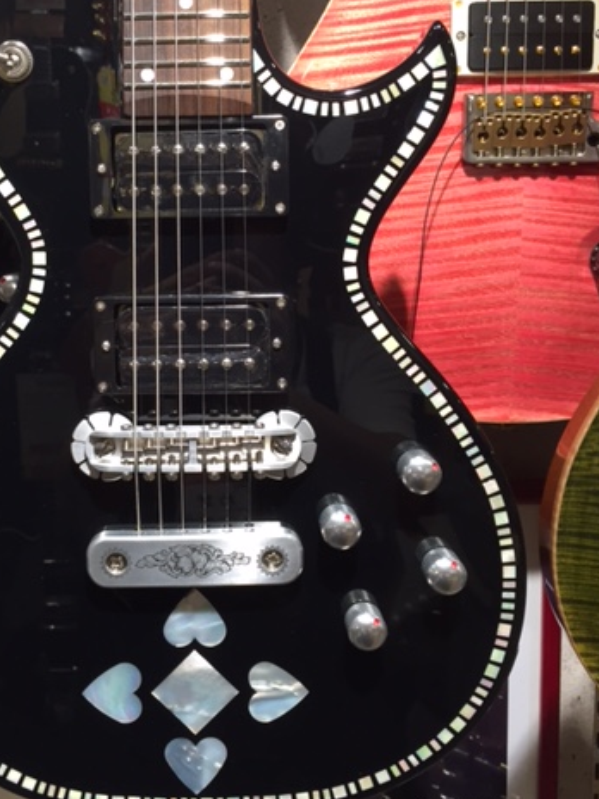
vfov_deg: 46.5
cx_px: 208
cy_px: 312
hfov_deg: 35.7
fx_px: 923
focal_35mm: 40
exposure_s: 1/30
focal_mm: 4.15
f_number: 2.2
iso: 32
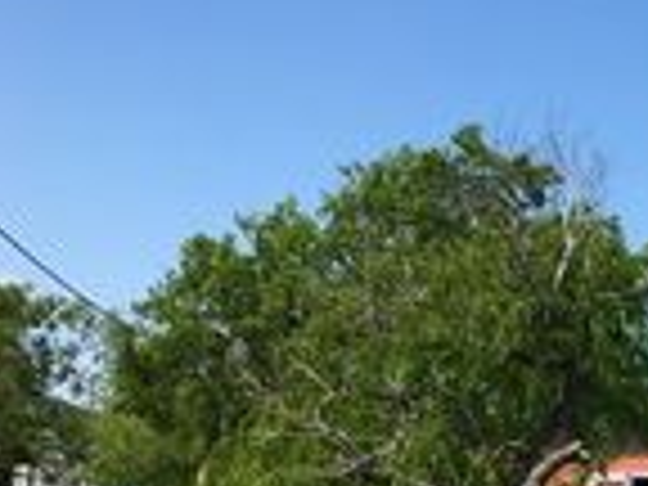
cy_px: 362
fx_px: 1891
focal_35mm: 101
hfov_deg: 17.1
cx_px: 1048
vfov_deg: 14.6
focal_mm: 4.15
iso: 25
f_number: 2.2
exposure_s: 1/1672
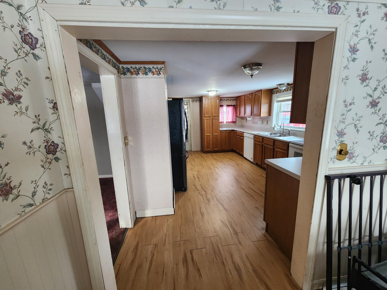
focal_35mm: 13
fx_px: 145
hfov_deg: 106.2
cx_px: 194
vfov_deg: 89.9
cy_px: 145
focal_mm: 2.2
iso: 320
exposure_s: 1/60
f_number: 2.2
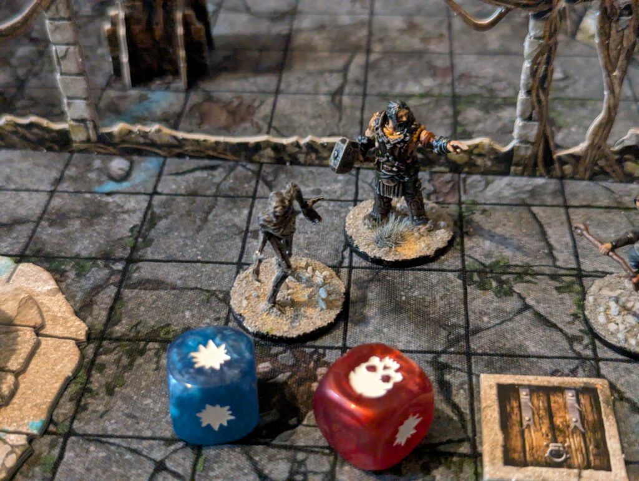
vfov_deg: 30.3
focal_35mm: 48
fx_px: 887
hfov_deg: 39.6
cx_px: 320
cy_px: 240
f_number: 1.85
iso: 1589
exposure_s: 1/49
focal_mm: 6.81
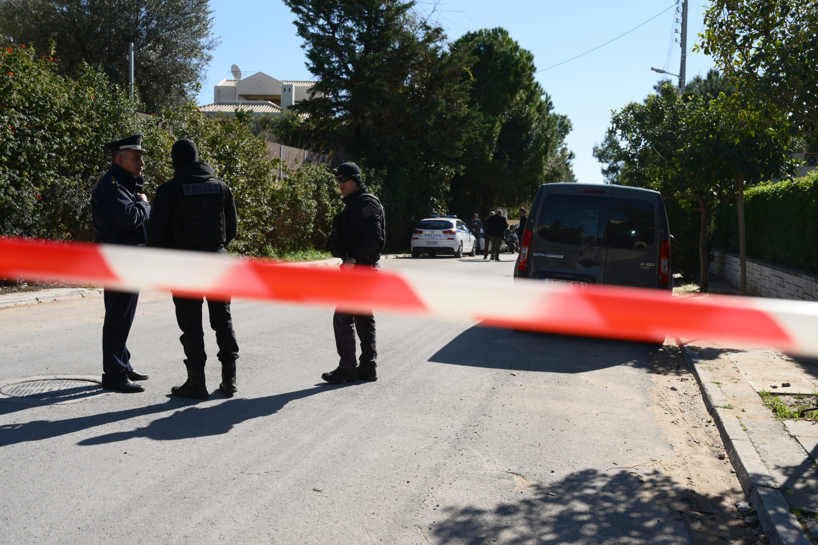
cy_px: 272
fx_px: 818
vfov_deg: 36.9
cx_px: 409
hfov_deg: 53.1
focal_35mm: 36
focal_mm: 36
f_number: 6.3
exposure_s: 1/500
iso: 100
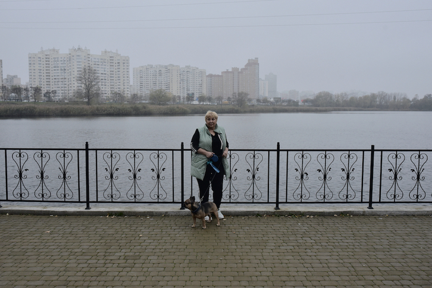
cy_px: 144
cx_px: 216
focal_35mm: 35
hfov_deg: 54.4
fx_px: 420
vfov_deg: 37.9
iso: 1600
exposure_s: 1/1250
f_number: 7.1
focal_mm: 35
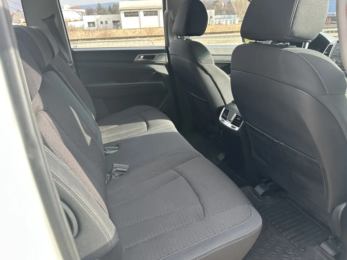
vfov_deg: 56.8
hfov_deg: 71.6
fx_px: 241
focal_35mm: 24
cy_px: 130
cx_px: 174
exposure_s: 1/238
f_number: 1.78
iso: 80
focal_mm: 6.86
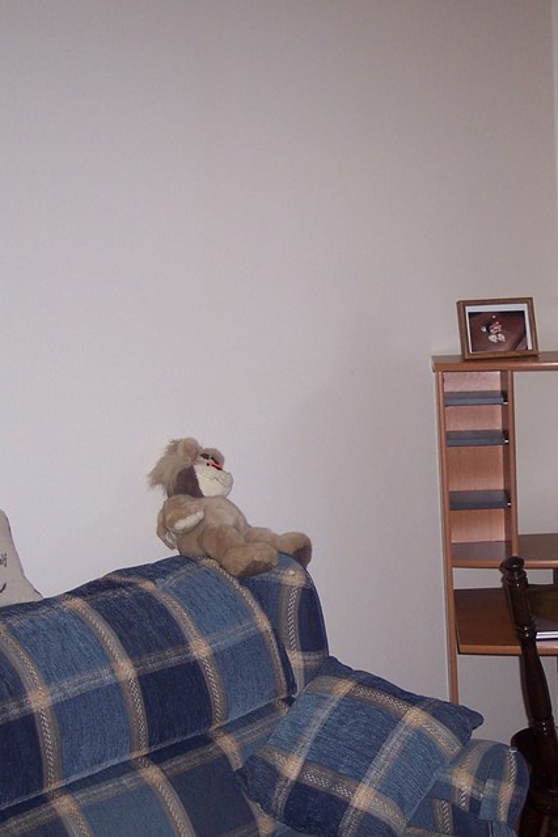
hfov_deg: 20.7
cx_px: 456
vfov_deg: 30.9
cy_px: 494
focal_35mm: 65
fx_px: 1511
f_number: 2.8
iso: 100
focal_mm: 8
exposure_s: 1/60
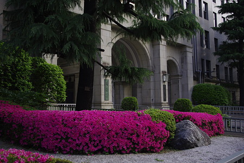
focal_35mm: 42
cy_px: 82
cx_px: 122
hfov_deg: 46.4
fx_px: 285
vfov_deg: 32.0
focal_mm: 28.13
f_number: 4
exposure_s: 1/160
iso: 100
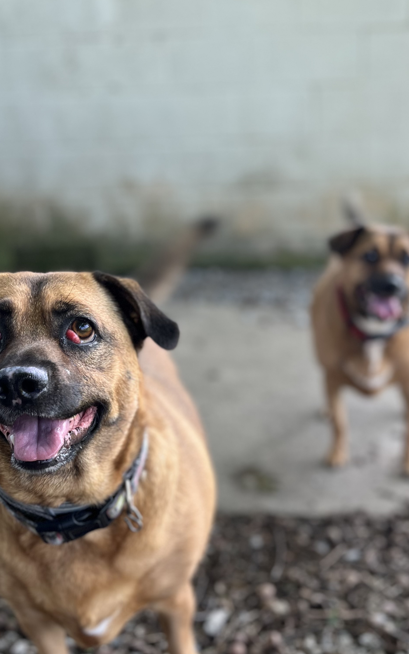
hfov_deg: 33.9
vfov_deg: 52.3
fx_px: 660
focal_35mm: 37
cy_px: 398
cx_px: 292
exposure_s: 1/173
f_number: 1.6
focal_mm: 5.1
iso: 50
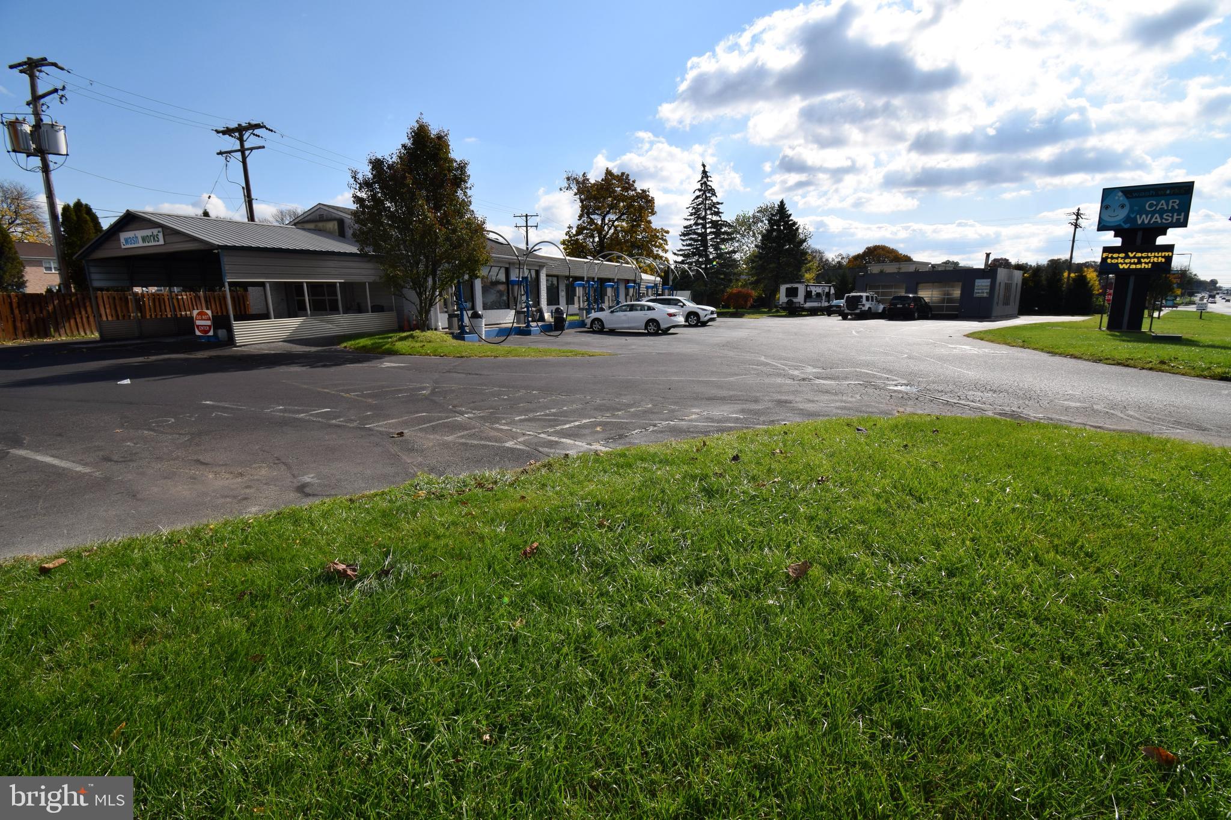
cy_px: 410
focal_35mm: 15
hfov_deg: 100.4
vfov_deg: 77.3
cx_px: 616
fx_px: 513
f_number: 11
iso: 200
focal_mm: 10
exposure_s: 1/500
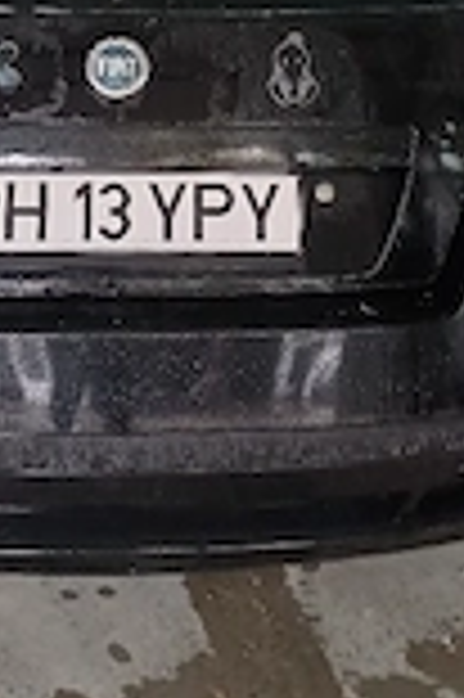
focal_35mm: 67
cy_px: 0
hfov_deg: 20.2
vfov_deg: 28.3
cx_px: 194
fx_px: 1298
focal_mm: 4.65
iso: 160
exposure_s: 1/50
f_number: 1.8
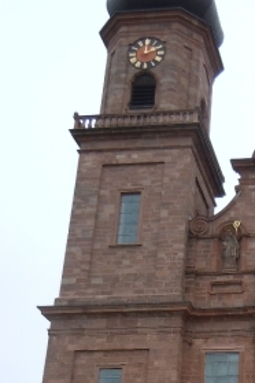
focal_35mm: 67
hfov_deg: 19.2
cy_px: 328
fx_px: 712
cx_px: 302
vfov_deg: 29.1
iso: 100
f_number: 3.5
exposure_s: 1/640
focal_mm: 5.4
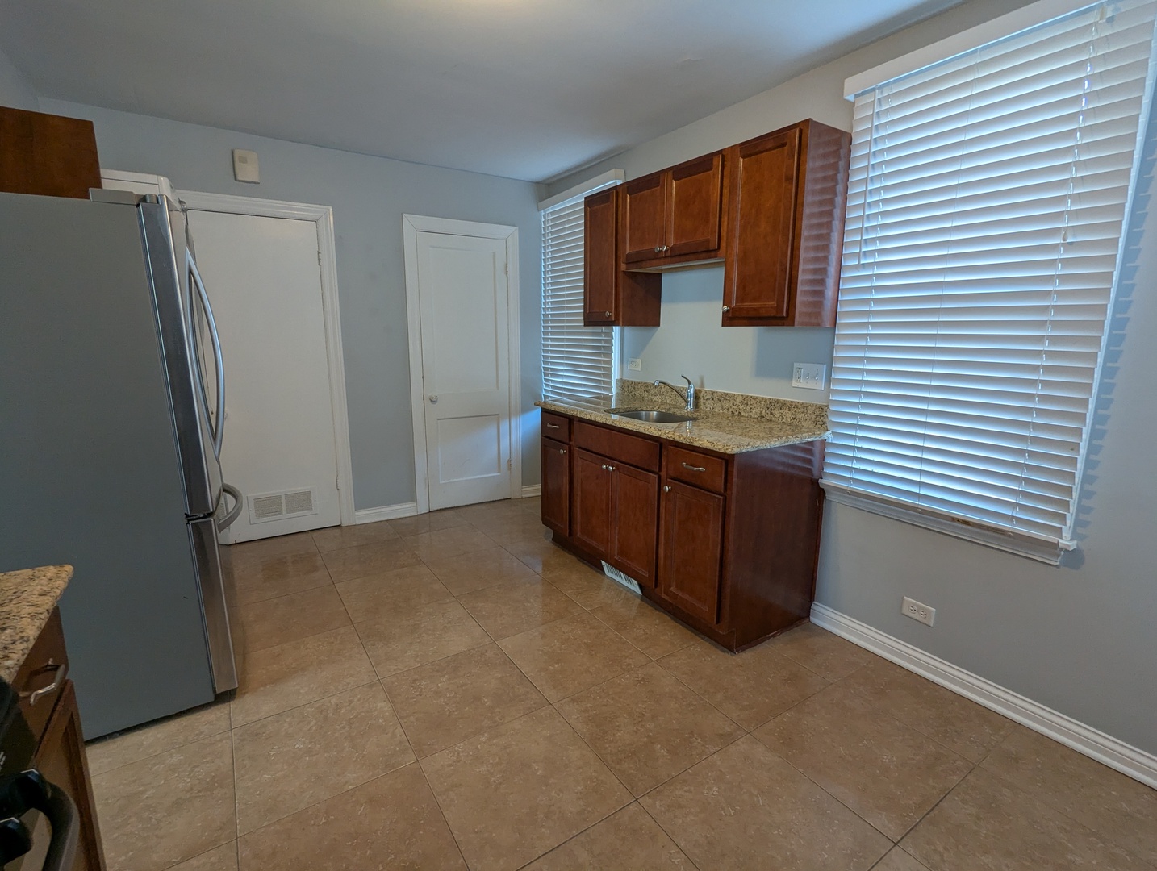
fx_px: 536
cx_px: 578
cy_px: 436
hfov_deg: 94.4
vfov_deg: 78.3
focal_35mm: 16
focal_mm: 2.35
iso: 83
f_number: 2.2
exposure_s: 1/24
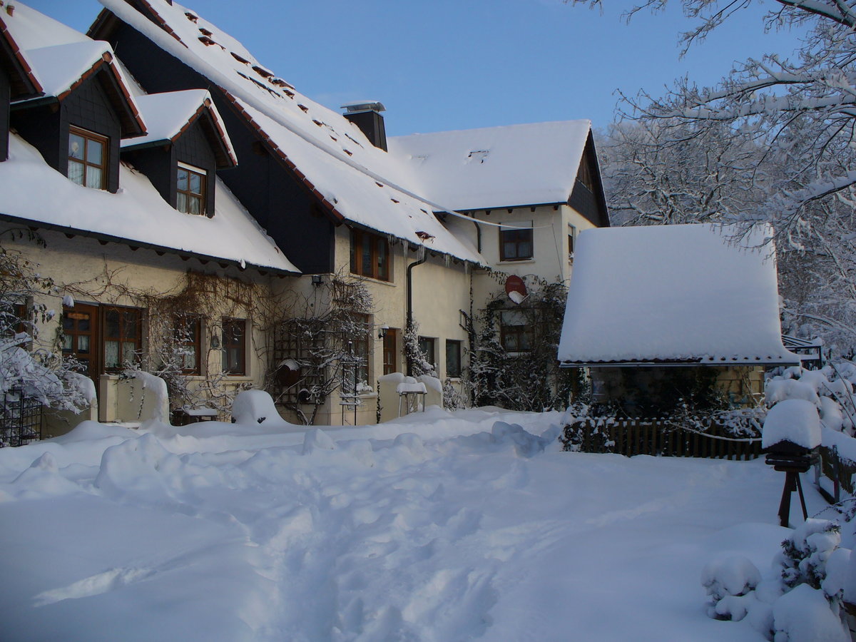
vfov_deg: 38.7
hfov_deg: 50.1
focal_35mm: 37
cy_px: 321
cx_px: 428
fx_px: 915
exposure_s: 1/250
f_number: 5.6
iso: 64
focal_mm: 6.1
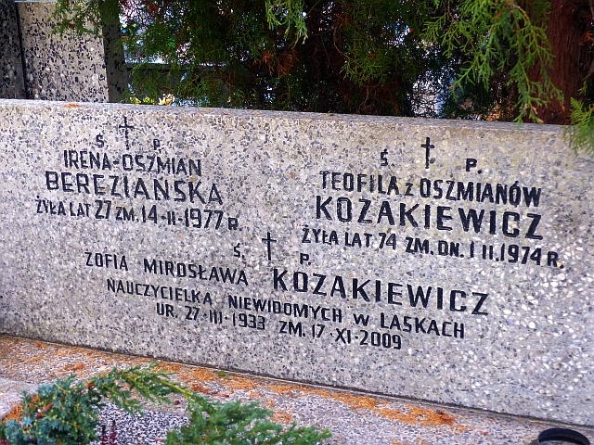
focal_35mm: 50
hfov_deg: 38.2
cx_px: 297
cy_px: 222
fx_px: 858
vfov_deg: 29.1
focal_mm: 9.1
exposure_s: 1/60
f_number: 2.8
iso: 125
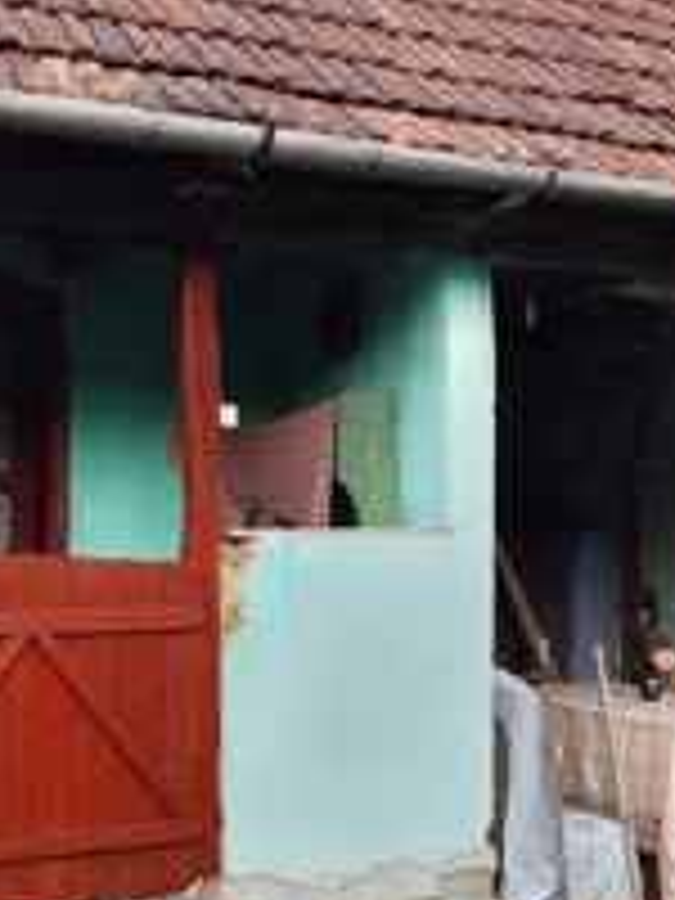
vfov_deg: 41.2
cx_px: 266
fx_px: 1196
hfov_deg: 31.4
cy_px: 495
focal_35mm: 46
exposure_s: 1/100
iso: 64
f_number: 1.65
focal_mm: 6.19
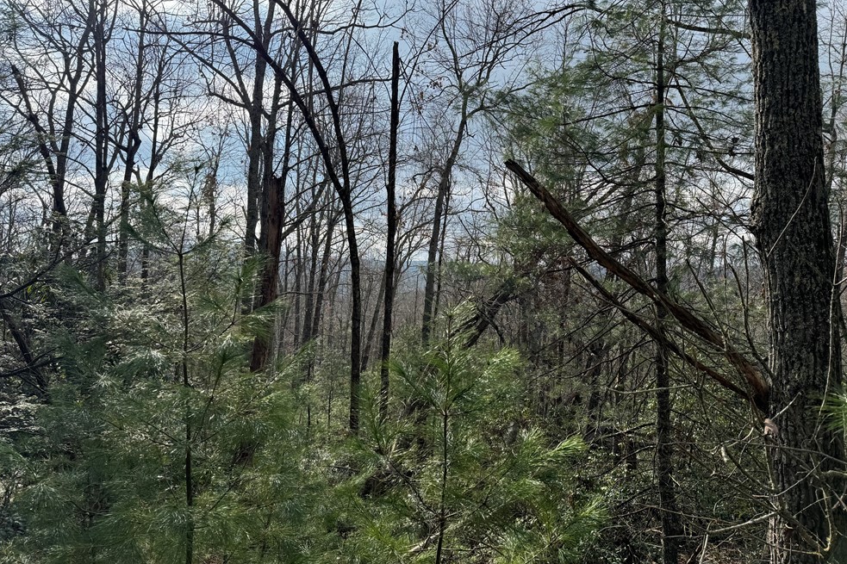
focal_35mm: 26
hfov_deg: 69.4
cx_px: 407
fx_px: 612
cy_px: 275
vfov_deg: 49.5
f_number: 1.78
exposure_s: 1/2959
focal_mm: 6.76
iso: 80
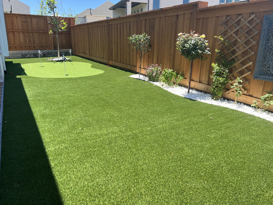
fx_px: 205
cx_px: 136
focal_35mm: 26
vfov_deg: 53.1
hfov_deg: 67.3
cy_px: 102
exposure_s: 1/1019
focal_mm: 5.7
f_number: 1.5
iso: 50
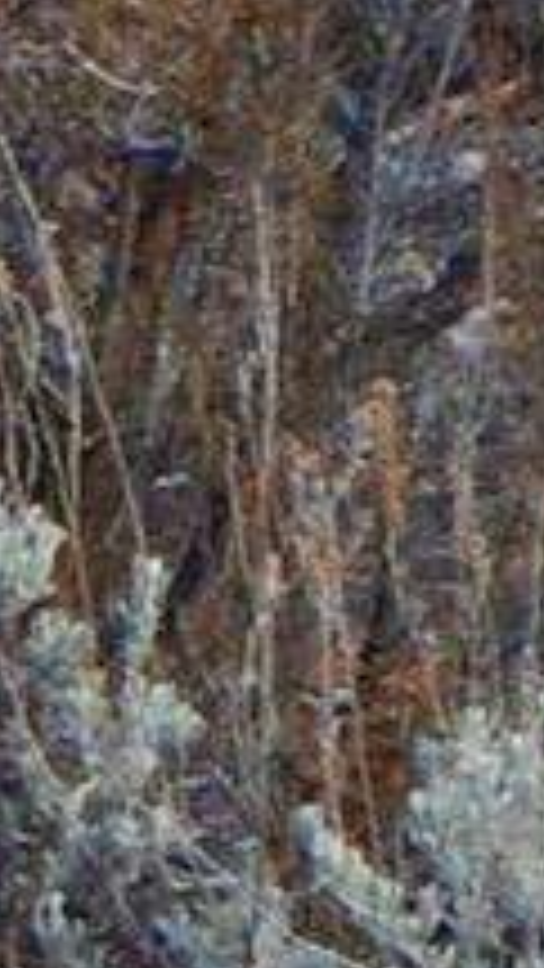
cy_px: 214
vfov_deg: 4.9
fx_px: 11253
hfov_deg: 2.4
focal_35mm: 439
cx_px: -3992
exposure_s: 1/250
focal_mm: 24
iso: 400
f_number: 5
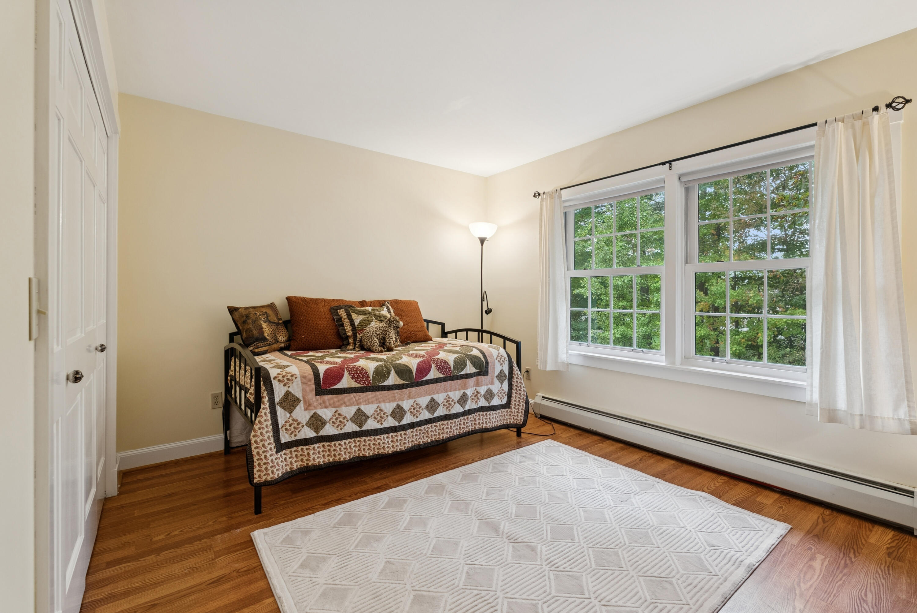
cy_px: 306
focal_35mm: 16
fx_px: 408
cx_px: 458
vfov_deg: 73.8
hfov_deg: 96.7
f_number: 7.1
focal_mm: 16
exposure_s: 1/4
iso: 320
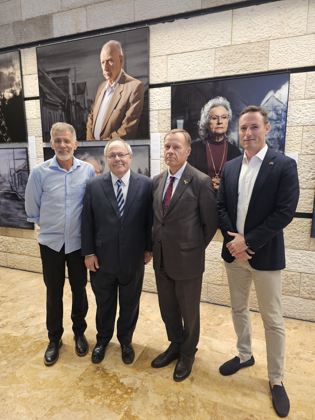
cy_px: 210
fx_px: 279
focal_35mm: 23
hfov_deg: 58.9
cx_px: 158
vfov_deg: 73.9
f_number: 1.7
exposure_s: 1/120
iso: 250
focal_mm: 6.3
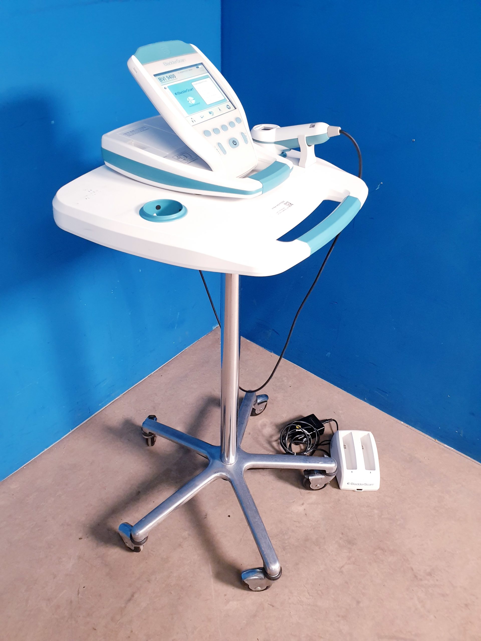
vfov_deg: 67.3
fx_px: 482
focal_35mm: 26
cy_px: 320
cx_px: 240
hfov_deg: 53.1
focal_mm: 4.3
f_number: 2.4
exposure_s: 1/33
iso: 320
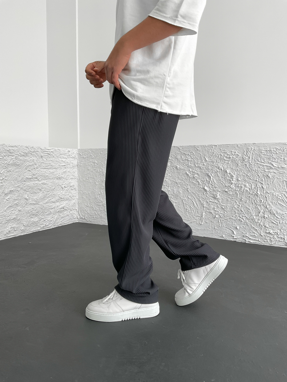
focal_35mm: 29
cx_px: 144
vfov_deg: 61.7
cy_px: 191
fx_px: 321
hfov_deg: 48.2
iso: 20
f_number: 1.8
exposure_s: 1/120
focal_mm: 3
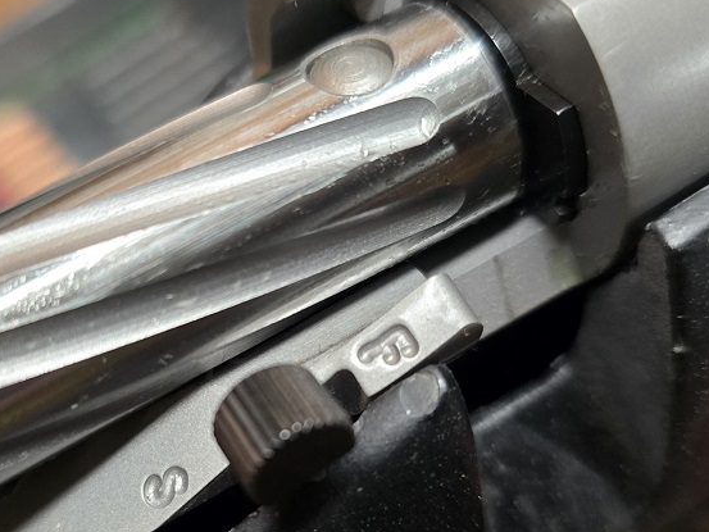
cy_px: 330
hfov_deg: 56.6
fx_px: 656
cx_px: 305
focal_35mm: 32
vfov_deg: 43.8
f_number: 1.7
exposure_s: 1/120
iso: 1000
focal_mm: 6.3
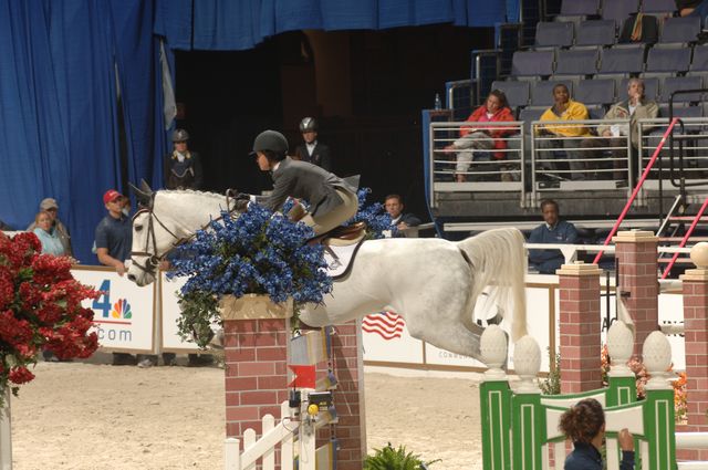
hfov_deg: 6.9
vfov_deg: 4.6
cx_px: 354
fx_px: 5892
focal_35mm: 300
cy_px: 235
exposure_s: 1/250
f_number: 6.3
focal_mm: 200
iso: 320
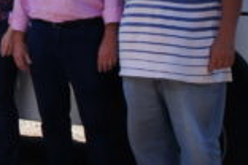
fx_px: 945
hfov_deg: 14.1
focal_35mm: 137
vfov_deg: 9.9
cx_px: -112
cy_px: -15
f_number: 10
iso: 200
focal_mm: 21
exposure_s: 1/100
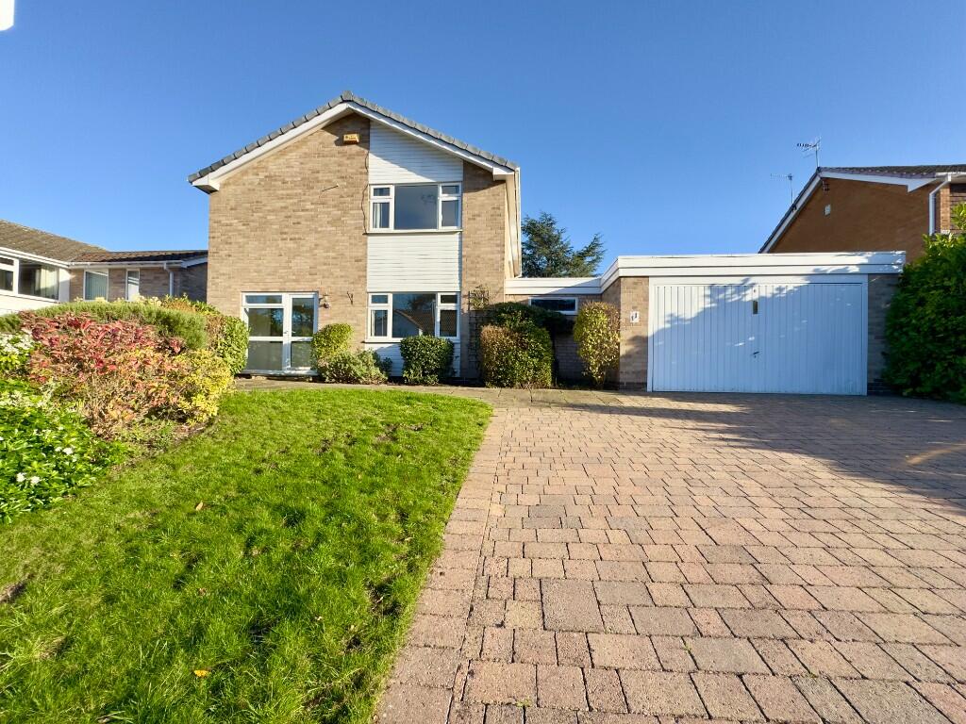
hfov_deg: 102.1
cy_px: 362
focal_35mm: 14
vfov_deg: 85.7
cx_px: 483
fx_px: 391
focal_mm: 2.22
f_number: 2.2
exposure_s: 1/956
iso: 50
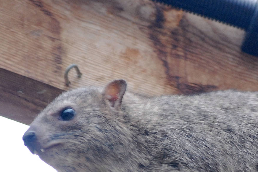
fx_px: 2857
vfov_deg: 3.4
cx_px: 167
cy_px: 145
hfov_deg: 5.2
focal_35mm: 399
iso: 1600
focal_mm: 145
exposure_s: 1/40
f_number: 5.3
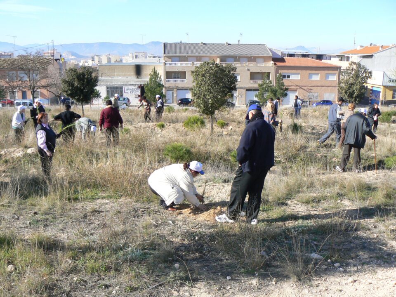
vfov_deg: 39.7
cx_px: 198
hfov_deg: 51.4
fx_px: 412
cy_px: 148
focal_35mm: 36
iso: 100
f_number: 4
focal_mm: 6
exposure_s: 1/800
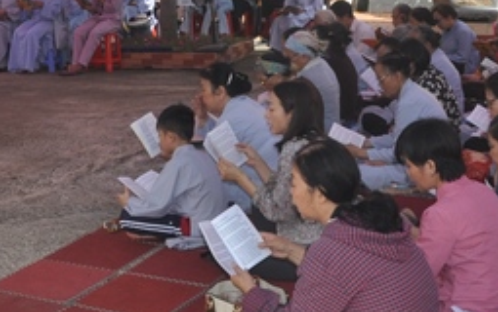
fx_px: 951
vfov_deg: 18.4
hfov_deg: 28.8
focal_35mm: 70
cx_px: 115
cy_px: 41
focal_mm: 18
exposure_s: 1/200
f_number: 11
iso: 400
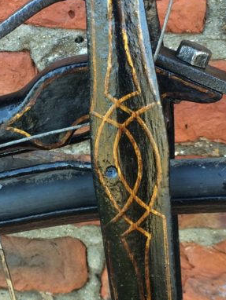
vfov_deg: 21.3
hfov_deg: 16.2
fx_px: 791
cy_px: 224
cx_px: 82
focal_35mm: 91
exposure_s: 1/50
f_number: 2.2
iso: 32
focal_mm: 4.15
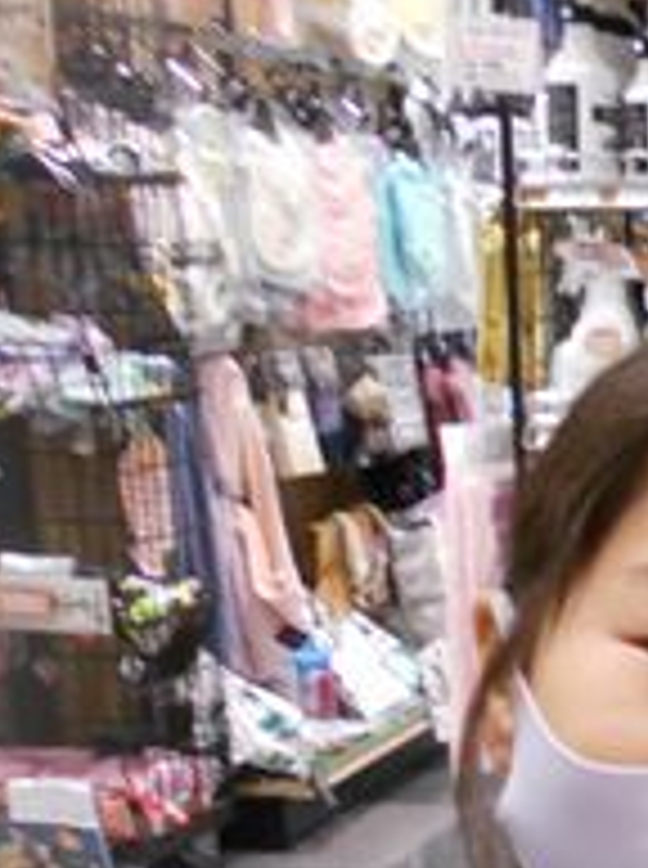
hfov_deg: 15.1
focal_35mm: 81
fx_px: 2028
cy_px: 711
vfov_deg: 23.8
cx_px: 1251
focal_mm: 4.6
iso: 320
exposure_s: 1/30
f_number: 3.2
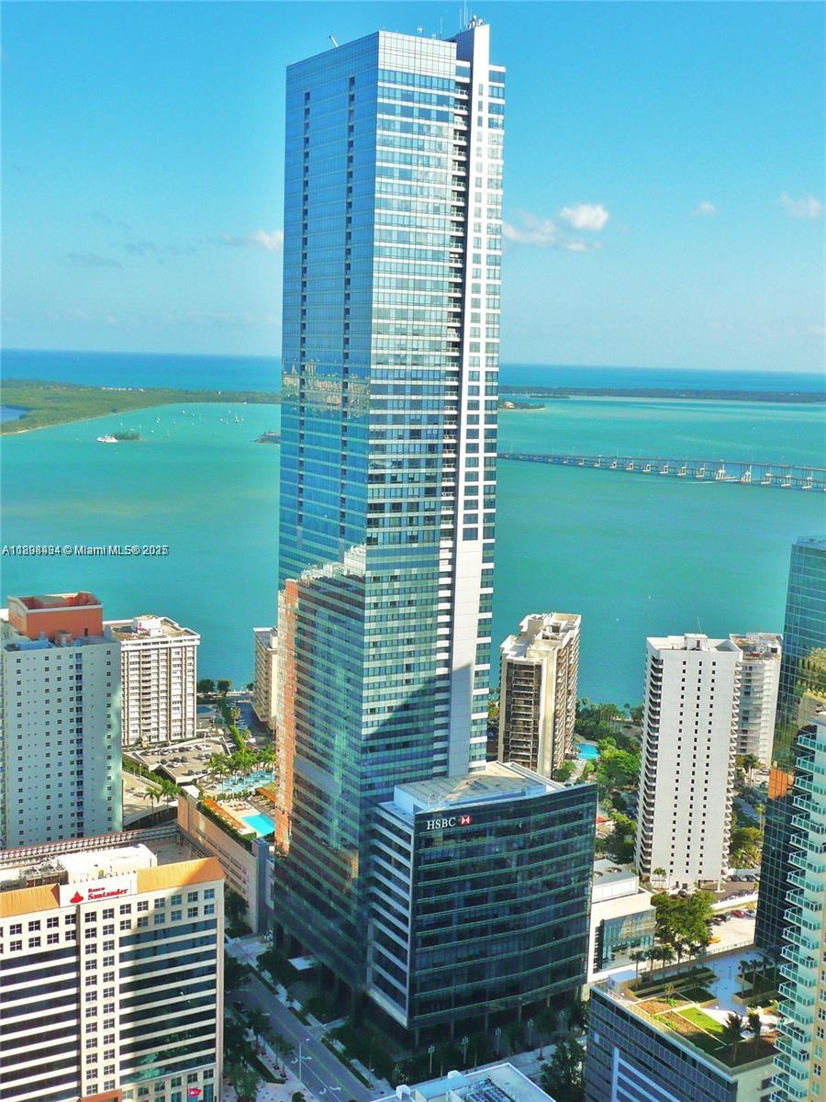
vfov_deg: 43.9
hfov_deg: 33.6
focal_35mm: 43
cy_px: 551
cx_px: 413
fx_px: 1368
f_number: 4
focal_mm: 7
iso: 100
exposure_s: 1/640
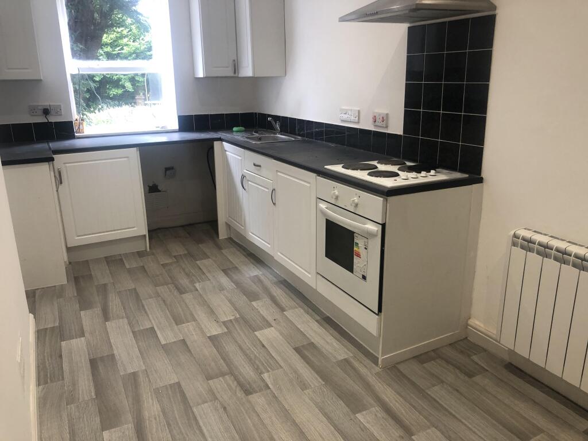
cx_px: 294
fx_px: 476
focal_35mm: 28
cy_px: 220
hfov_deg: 63.4
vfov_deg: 49.7
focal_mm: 3.99
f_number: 1.8
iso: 32
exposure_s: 1/33
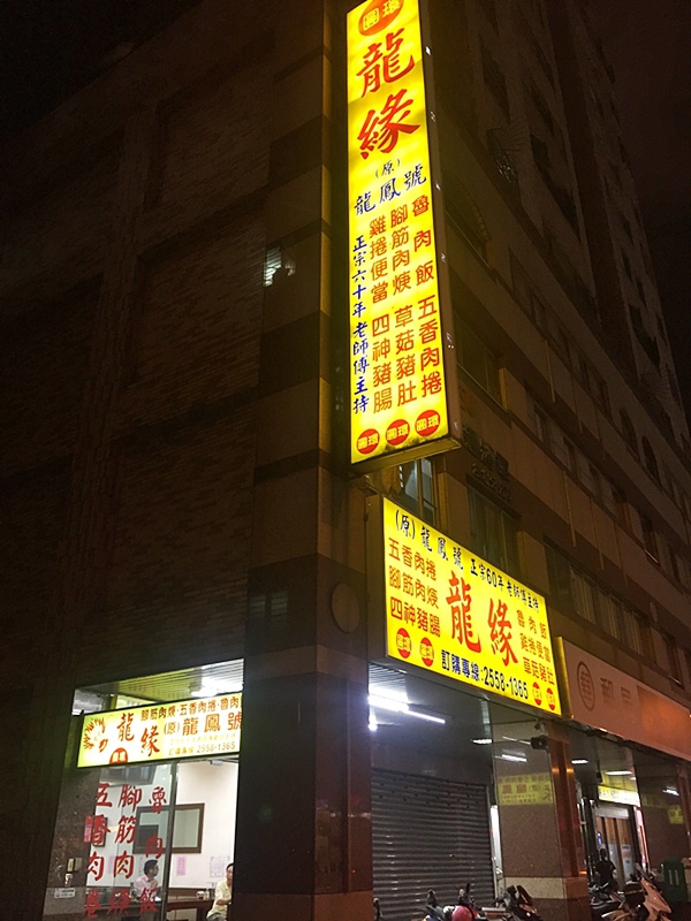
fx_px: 772
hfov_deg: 48.2
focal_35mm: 29
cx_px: 346
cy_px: 460
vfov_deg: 61.7
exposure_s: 1/30
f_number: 2.2
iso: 125
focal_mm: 4.15
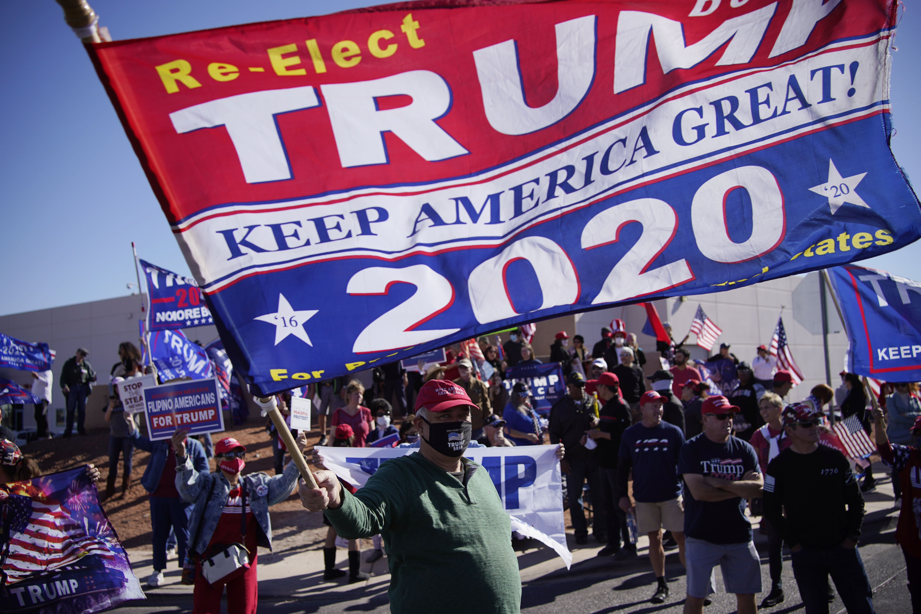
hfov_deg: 54.4
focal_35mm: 35
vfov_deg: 37.9
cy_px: 307
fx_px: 895
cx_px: 460
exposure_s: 1/1600
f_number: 4
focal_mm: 35
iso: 100
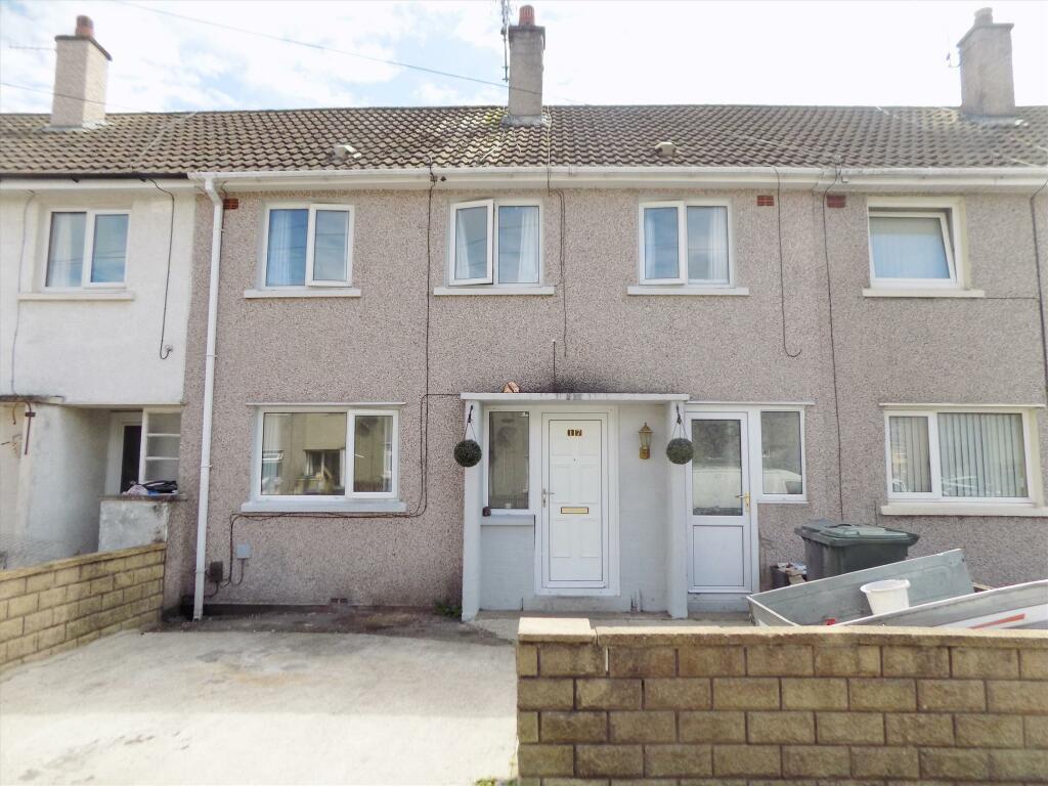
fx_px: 696
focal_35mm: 23
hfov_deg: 73.9
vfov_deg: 58.9
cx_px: 524
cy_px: 393
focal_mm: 4
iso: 80
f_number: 3.1
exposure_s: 1/500
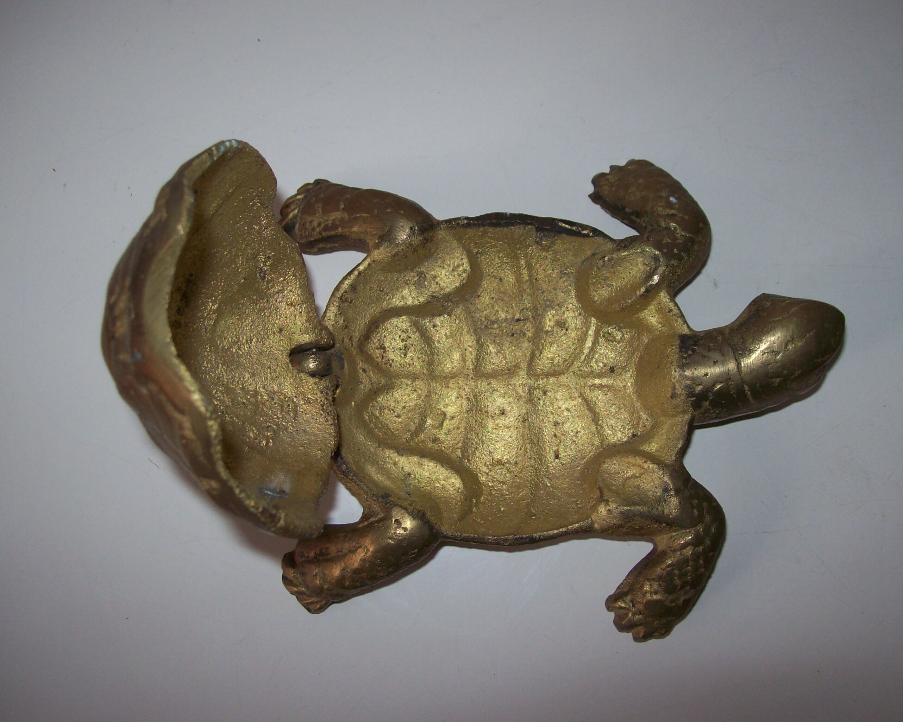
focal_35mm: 39
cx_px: 474
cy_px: 352
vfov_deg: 38.2
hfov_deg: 46.8
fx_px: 1042
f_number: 2.7
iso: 80
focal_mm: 6
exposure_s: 1/64
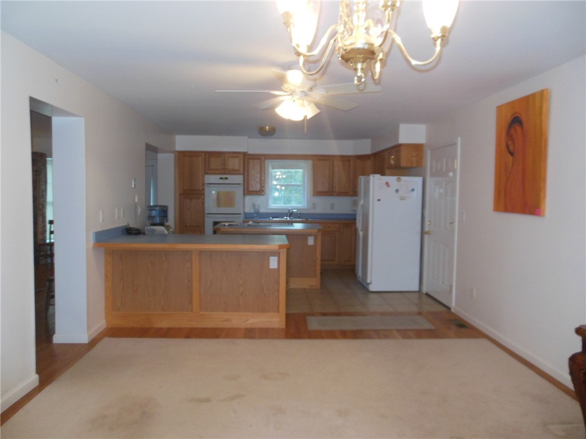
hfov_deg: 69.4
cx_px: 293
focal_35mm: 25
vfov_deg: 54.9
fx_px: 423
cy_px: 220
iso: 250
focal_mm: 4.5
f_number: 3.2
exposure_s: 1/25
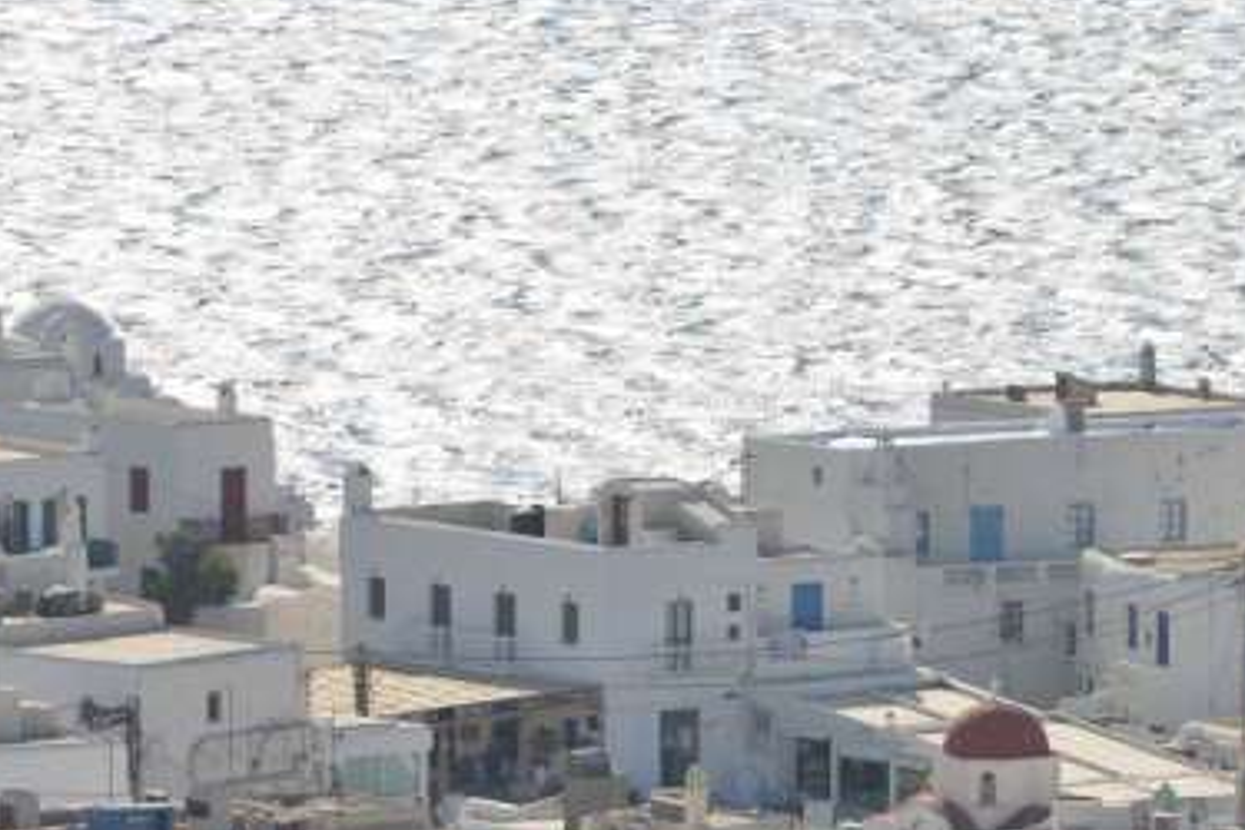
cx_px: 1182
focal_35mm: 427
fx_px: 14766
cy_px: 435
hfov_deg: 4.8
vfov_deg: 3.2
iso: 100
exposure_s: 1/250
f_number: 11
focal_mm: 200
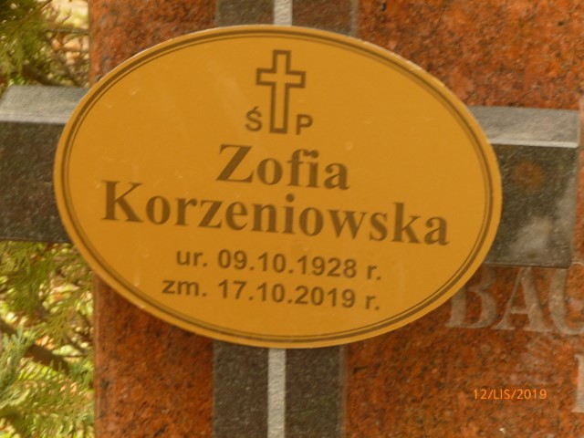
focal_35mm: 151
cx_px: 292
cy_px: 219
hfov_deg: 13.1
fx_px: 2547
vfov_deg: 9.8
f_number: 5.2
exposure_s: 1/13
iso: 200
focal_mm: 26.9
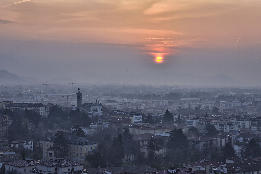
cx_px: 130
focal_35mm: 78
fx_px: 566
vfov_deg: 17.5
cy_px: 87
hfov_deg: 26.0
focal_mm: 78
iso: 100
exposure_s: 1/25
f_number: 11
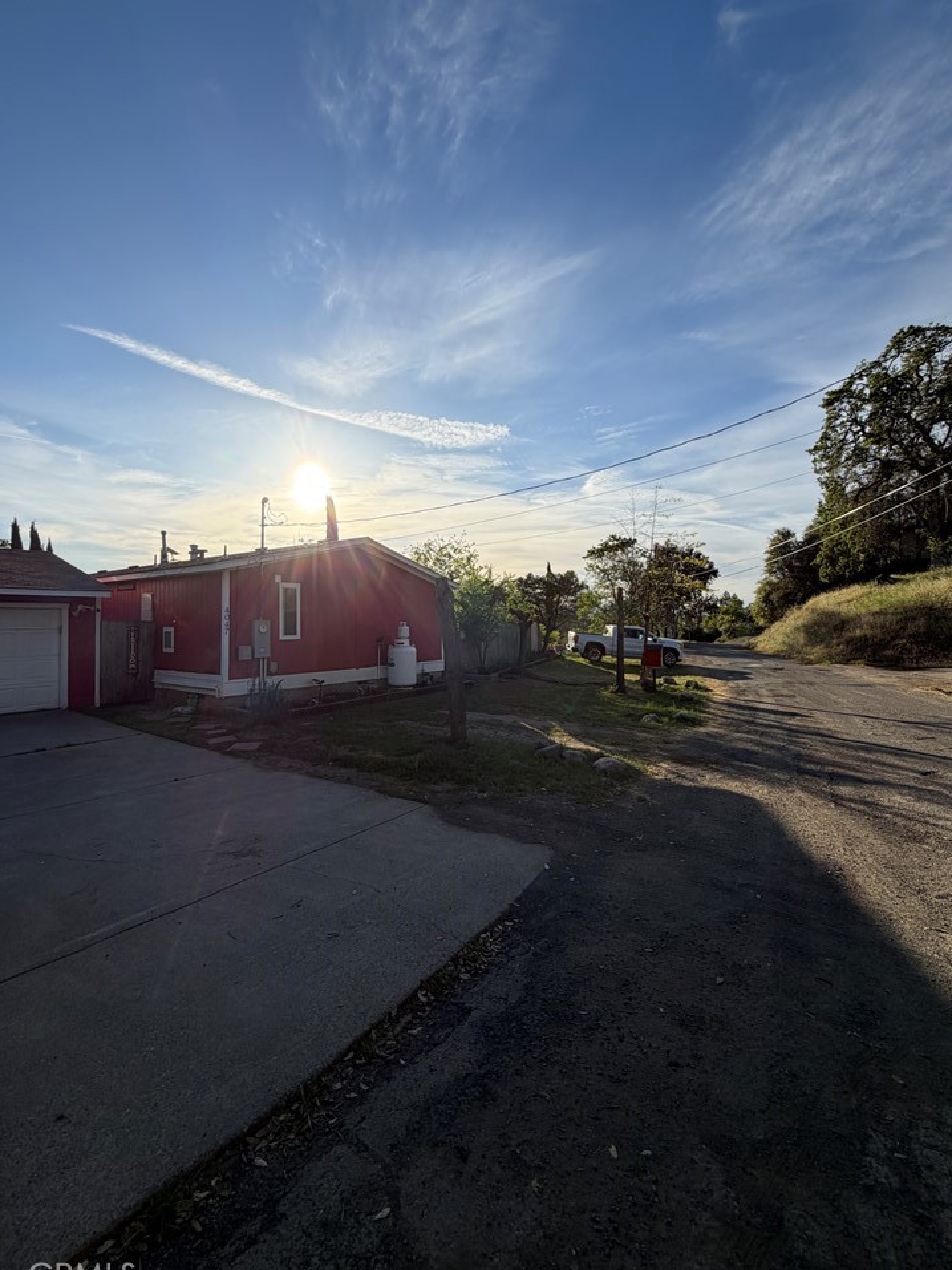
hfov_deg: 81.7
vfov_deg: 98.1
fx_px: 550
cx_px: 459
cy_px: 614
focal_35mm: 15
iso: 25
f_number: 2.2
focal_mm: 2.22
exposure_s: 1/1001
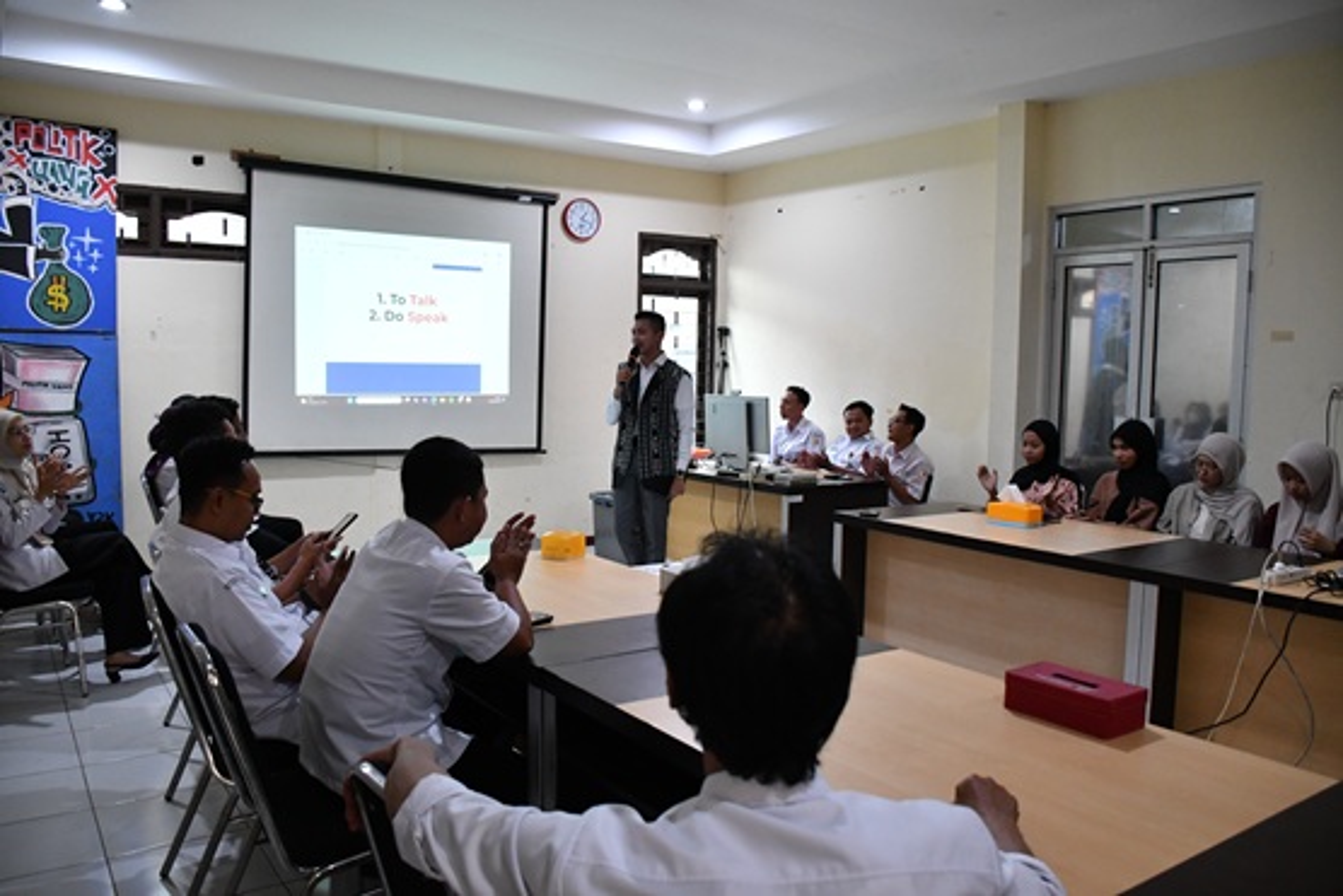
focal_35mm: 27
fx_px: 1007
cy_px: 448
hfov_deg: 67.4
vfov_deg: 48.0
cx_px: 672
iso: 2000
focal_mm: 18
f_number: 3.5
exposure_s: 1/125
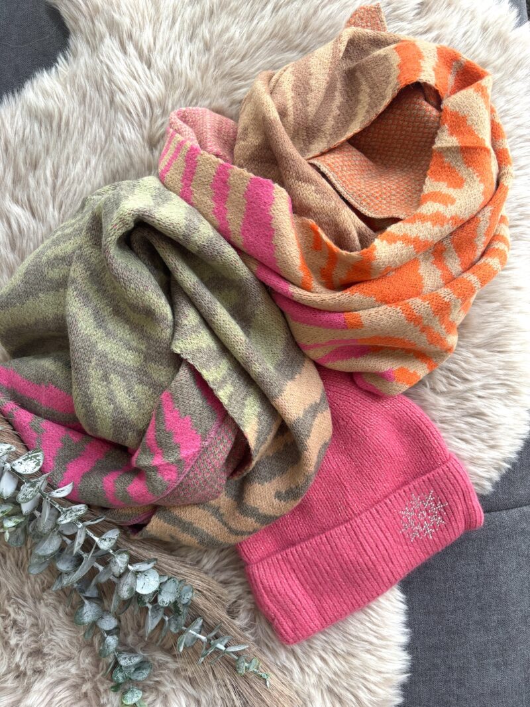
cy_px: 354
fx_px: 531
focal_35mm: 26
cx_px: 265
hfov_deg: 53.1
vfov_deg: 67.3
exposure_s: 1/61
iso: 125
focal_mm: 5.96
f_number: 1.6
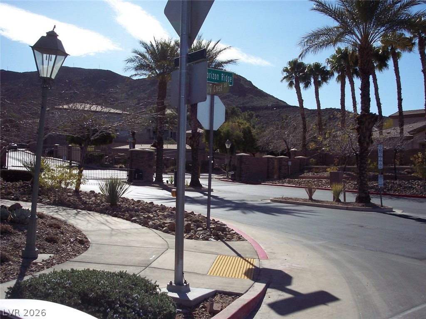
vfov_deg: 36.8
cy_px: 160
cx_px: 213
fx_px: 480
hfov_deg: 47.9
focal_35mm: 39
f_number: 5.6
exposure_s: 1/500
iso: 100
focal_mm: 8
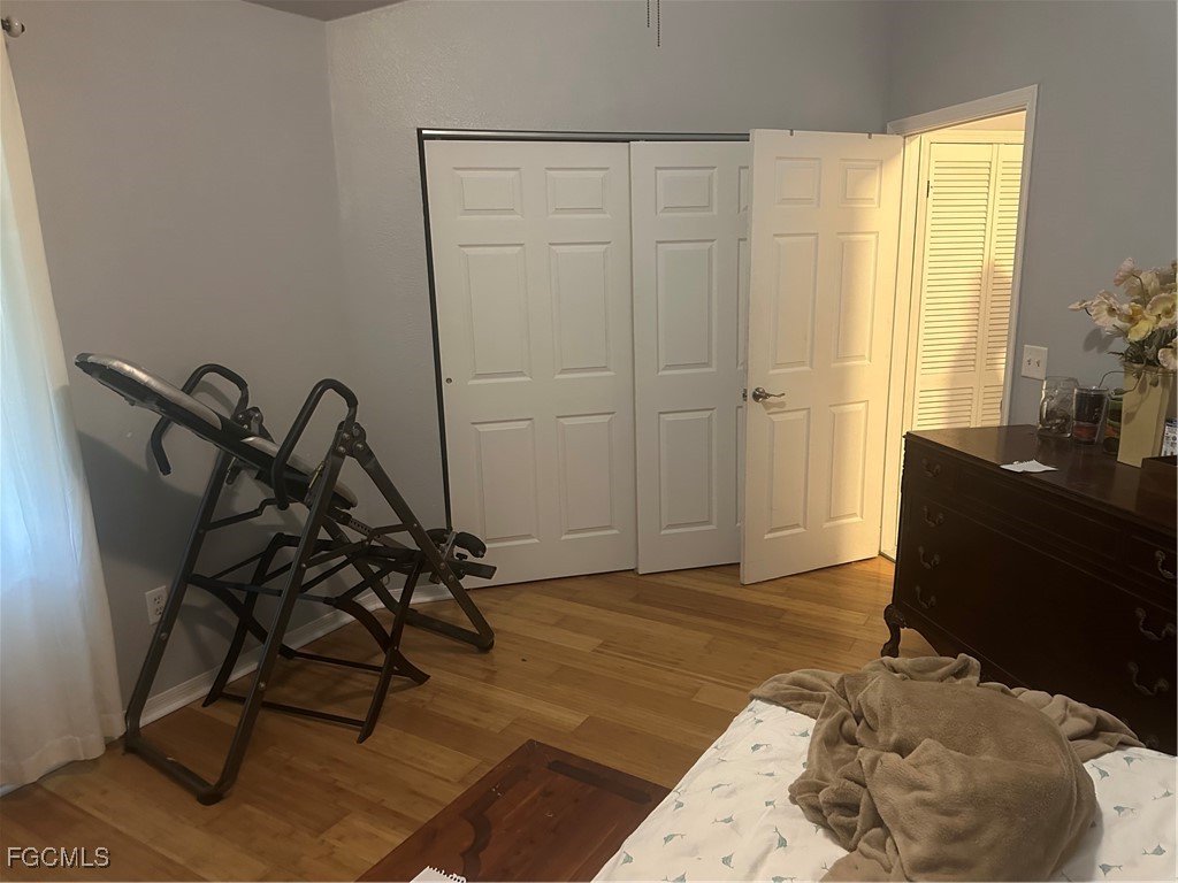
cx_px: 589
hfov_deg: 71.6
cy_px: 442
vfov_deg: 56.8
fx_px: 817
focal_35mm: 24
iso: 800
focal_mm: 6.86
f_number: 1.78
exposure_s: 1/40
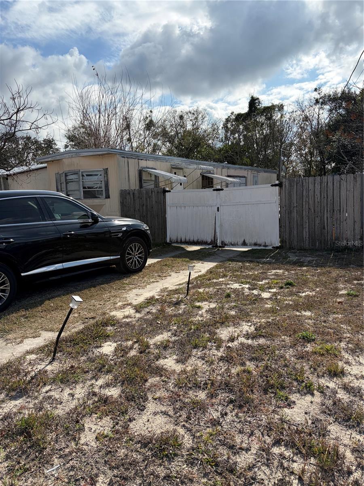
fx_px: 365
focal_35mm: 26
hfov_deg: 53.1
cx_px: 182
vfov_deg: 67.3
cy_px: 243
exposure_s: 1/6329
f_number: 1.6
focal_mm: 5.96
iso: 64
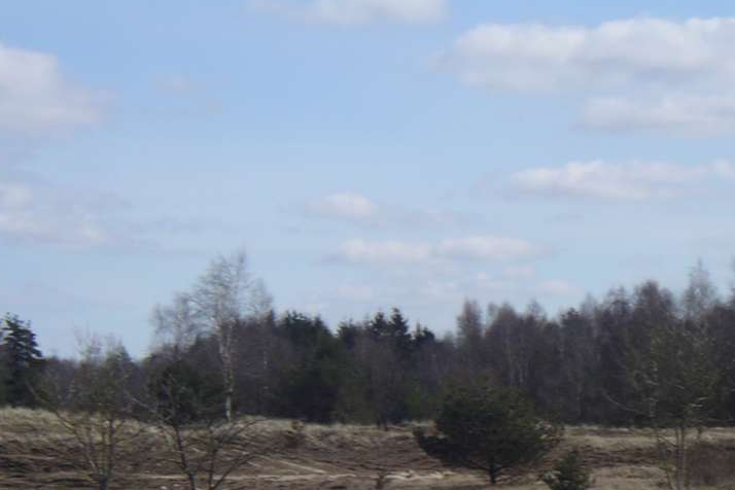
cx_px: 387
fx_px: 3961
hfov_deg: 10.6
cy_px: 485
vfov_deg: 7.1
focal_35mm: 194
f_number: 9.6
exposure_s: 1/160
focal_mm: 16
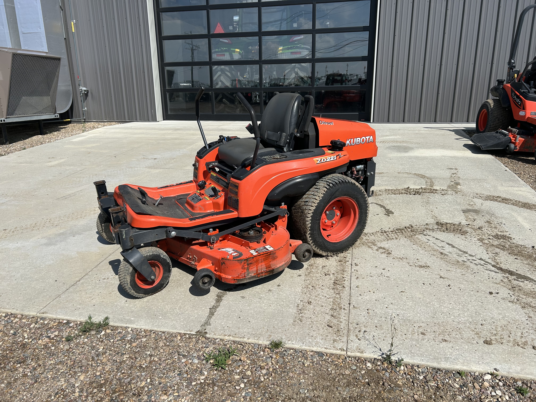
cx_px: 268
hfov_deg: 67.3
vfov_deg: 53.1
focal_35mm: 26
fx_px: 403
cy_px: 201
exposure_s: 1/5882
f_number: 1.5
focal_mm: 5.7
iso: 50
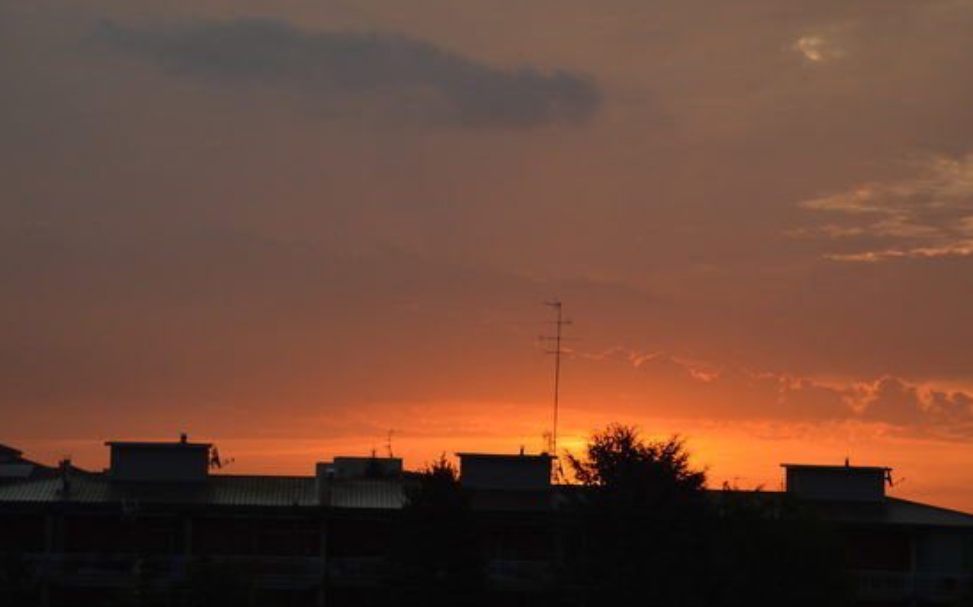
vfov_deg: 11.2
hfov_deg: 17.8
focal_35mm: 117
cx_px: 526
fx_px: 3101
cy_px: 319
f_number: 5.6
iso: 320
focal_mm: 70
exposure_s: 1/500
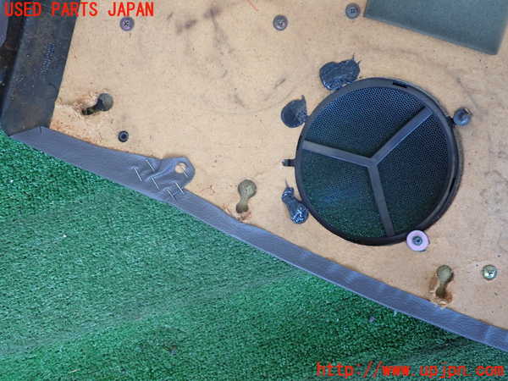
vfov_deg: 46.8
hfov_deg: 60.0
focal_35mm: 30
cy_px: 190
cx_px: 254
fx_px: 440
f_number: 2.3
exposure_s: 1/30
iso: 200
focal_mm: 5.4
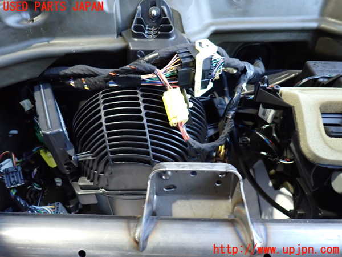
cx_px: 171
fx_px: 247
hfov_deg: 69.4
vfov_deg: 54.9
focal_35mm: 25
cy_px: 128
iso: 640
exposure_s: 1/30
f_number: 2
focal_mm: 4.5
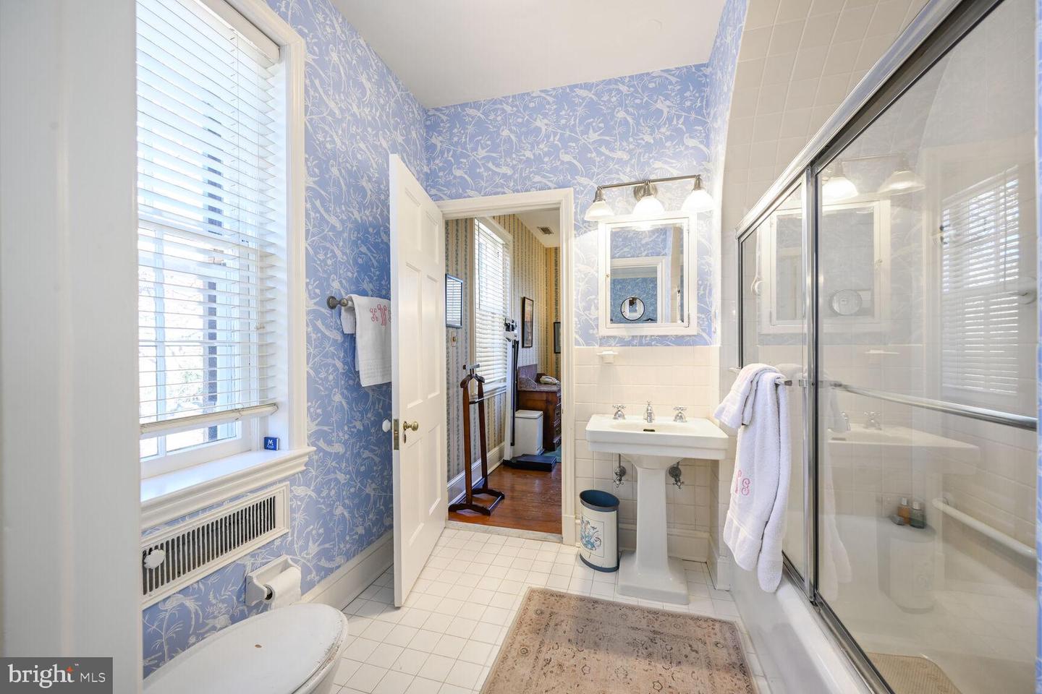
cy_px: 347
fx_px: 405
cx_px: 521
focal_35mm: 14
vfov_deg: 81.2
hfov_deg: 104.3
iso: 200
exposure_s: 1/6
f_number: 9
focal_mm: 14
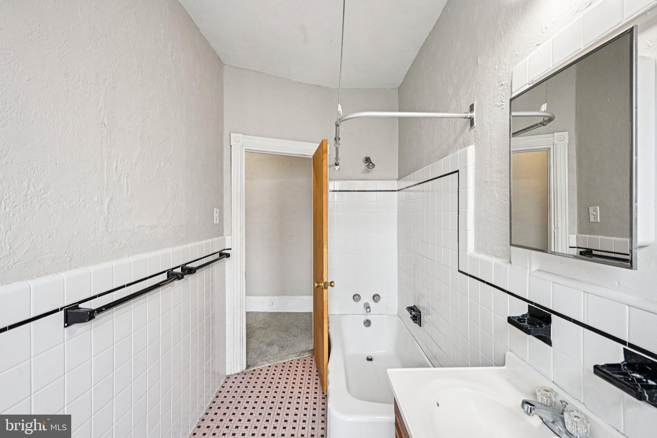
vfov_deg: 75.5
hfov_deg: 98.5
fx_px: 283
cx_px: 328
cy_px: 219
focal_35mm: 16
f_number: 8
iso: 400
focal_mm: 15.5
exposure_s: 1/13
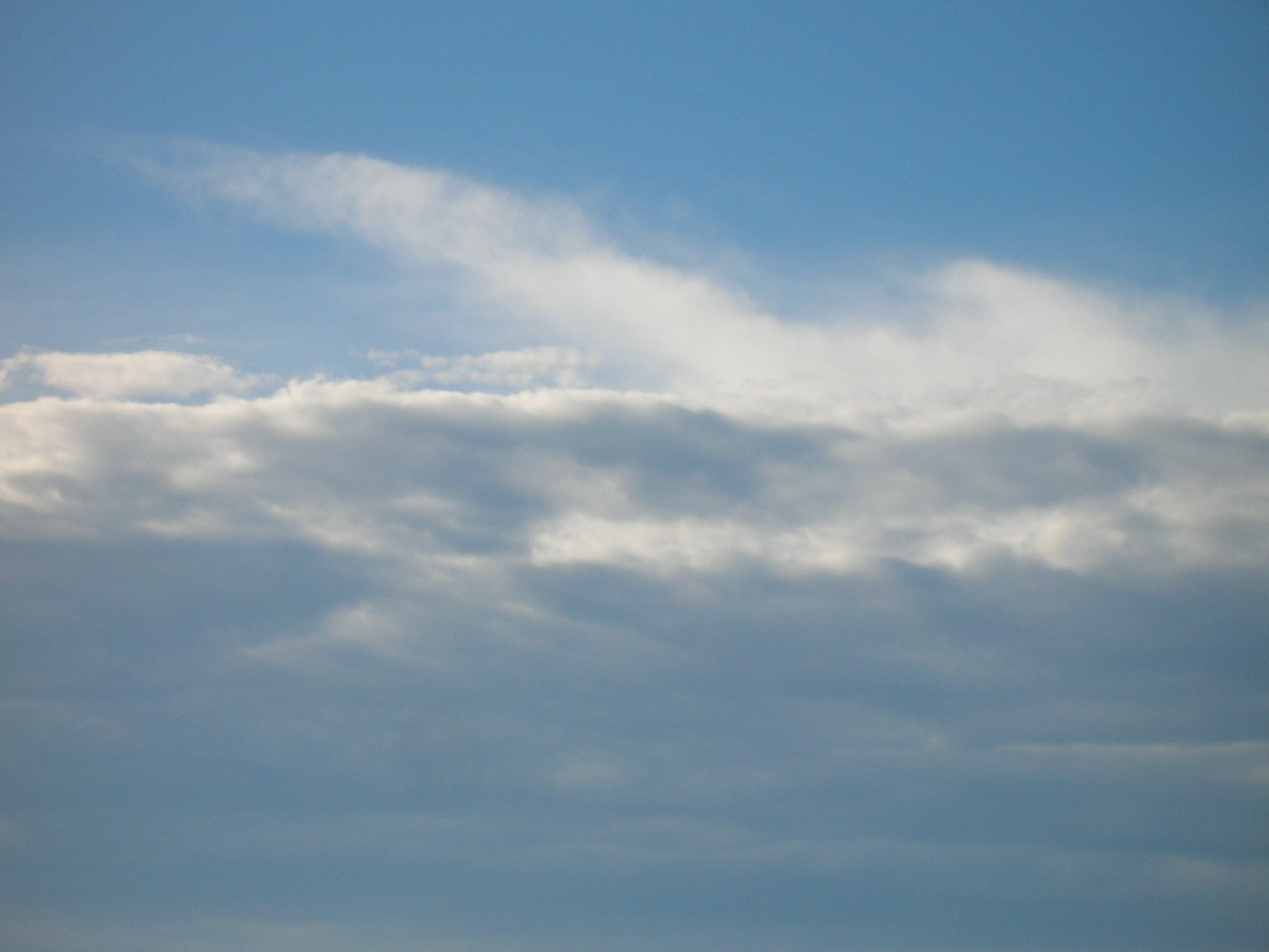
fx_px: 3739
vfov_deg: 14.5
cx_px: 634
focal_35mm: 102
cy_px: 476
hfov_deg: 19.3
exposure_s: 1/221
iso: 50
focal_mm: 17.1
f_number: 8.2
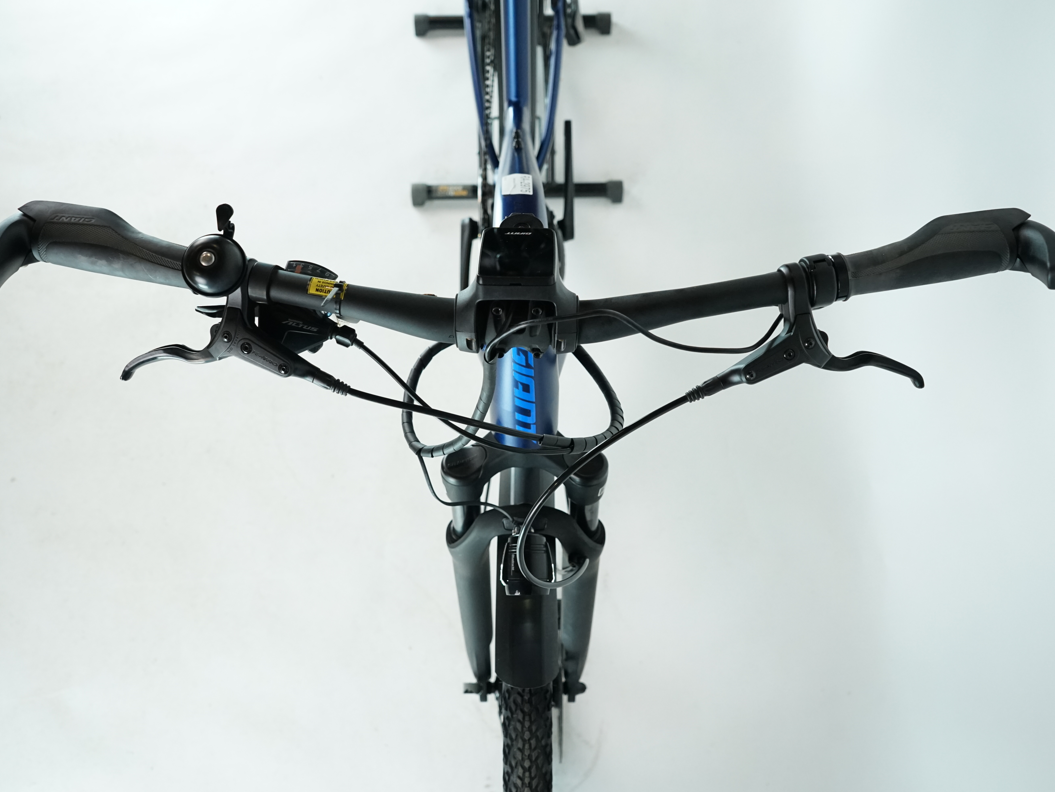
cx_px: 530
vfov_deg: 44.2
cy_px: 403
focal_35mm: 32
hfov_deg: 56.8
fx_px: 975
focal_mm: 29
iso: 2000
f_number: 5
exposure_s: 1/200
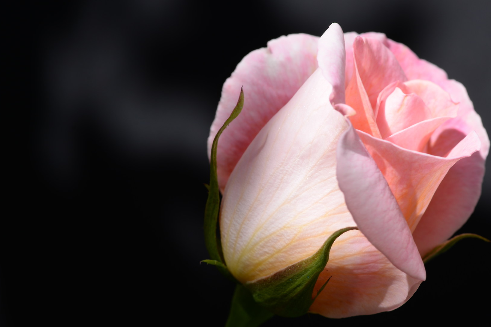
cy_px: 175
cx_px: 318
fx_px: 2101
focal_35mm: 154
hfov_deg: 13.3
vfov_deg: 8.9
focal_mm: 105
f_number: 22
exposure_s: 1/125
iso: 100
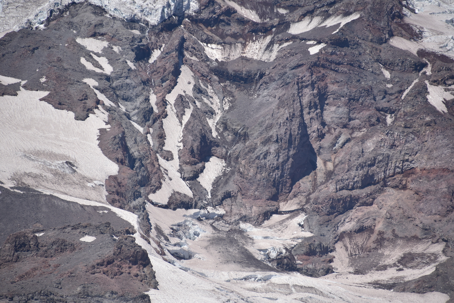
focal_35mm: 300
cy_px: 152
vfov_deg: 4.6
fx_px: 3784
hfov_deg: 6.9
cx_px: 227
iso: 100
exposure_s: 1/640
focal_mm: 300
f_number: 8
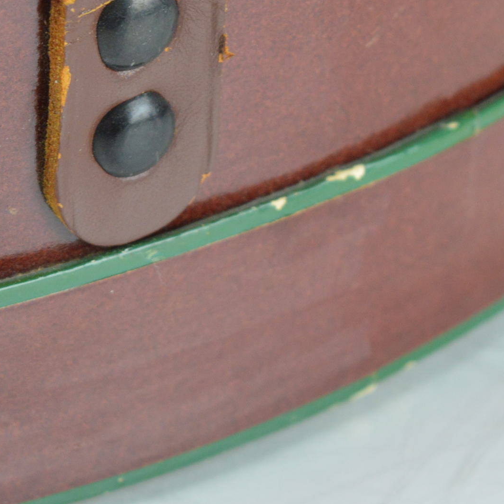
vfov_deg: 8.8
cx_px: 71
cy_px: 71
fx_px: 3281
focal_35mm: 199
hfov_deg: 8.8
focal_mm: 55
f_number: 6.3
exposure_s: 1/80
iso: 800
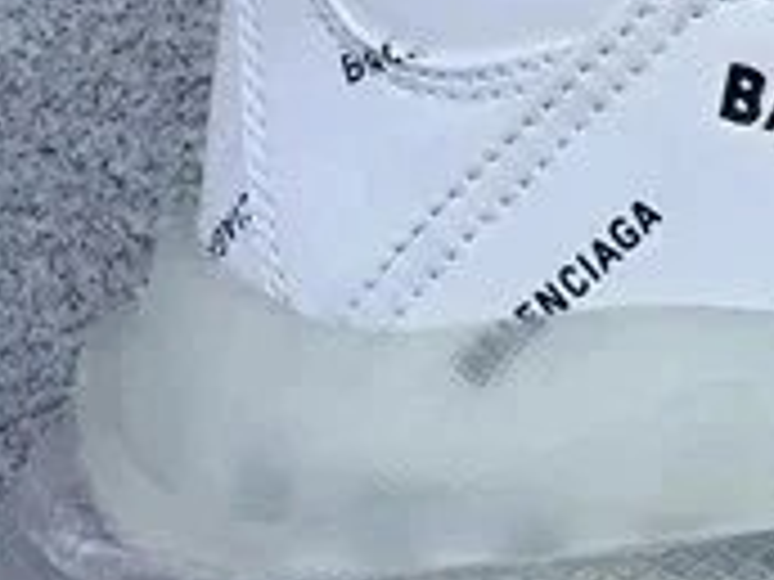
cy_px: 573
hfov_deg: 11.6
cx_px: 1246
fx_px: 3622
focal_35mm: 162
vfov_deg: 9.1
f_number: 2.4
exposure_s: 1/612
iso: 25
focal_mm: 3.3
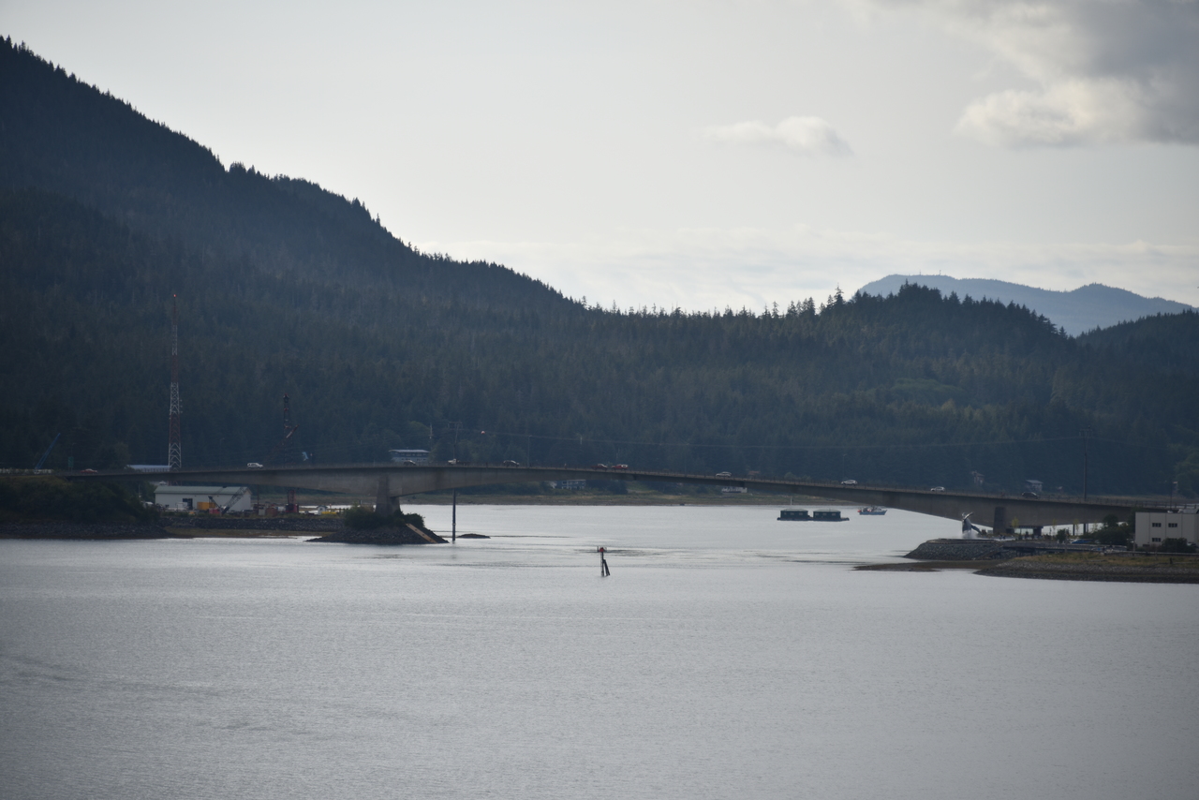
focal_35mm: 210
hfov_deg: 9.8
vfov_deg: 6.5
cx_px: 600
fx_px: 6995
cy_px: 400
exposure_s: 1/500
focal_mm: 210
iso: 110
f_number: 5.6
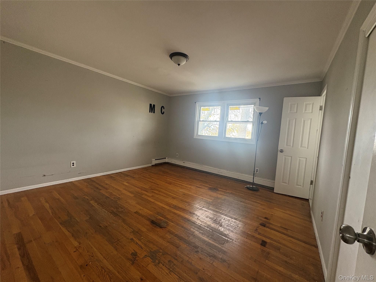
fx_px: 152
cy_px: 141
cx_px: 188
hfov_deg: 102.1
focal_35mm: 14
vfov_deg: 85.7
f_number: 2.2
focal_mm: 2.22
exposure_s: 1/67
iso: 250
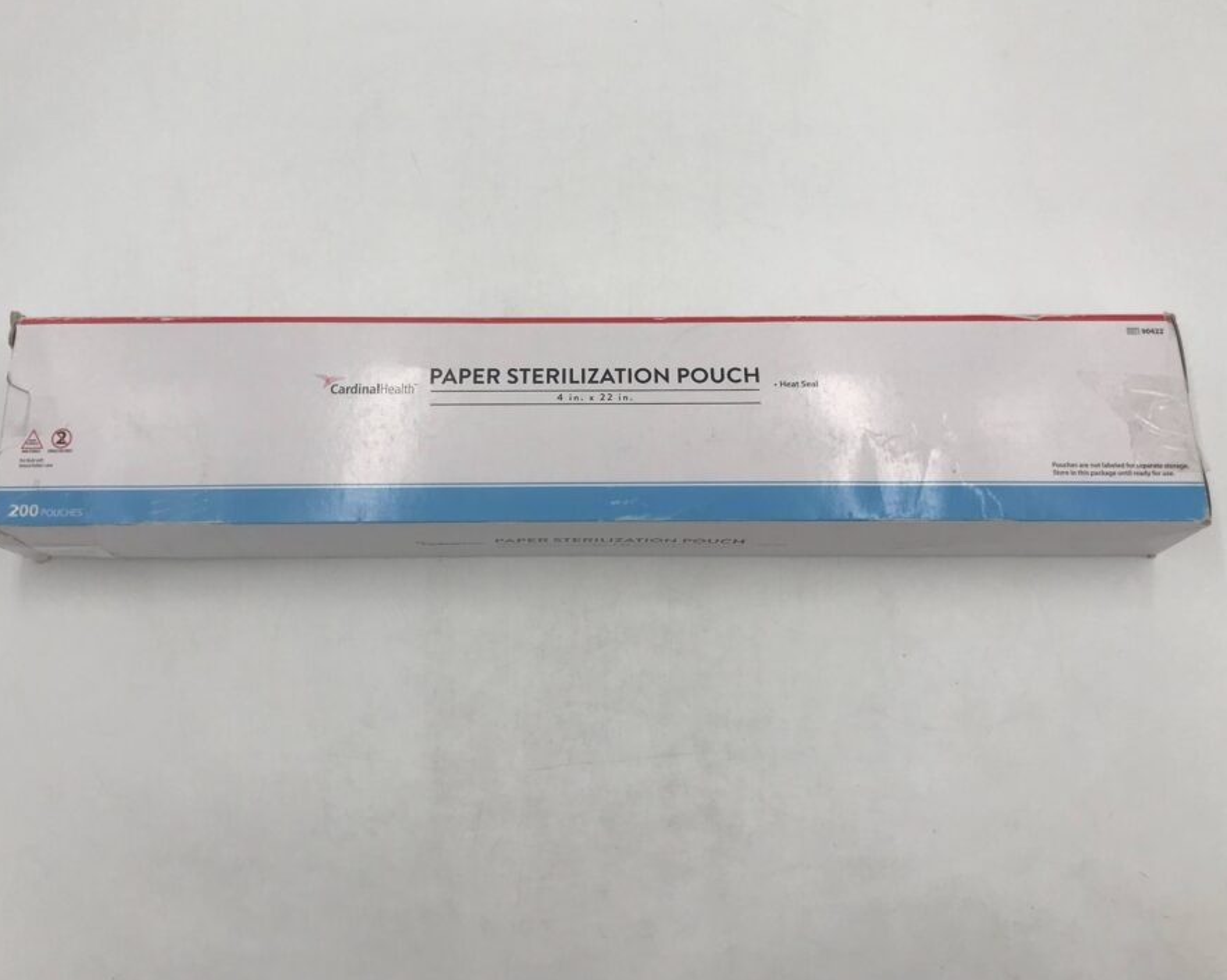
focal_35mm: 31
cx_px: 576
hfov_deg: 57.2
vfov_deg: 47.1
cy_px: 470
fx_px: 1125
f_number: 1.8
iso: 20
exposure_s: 1/356
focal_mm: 3.99
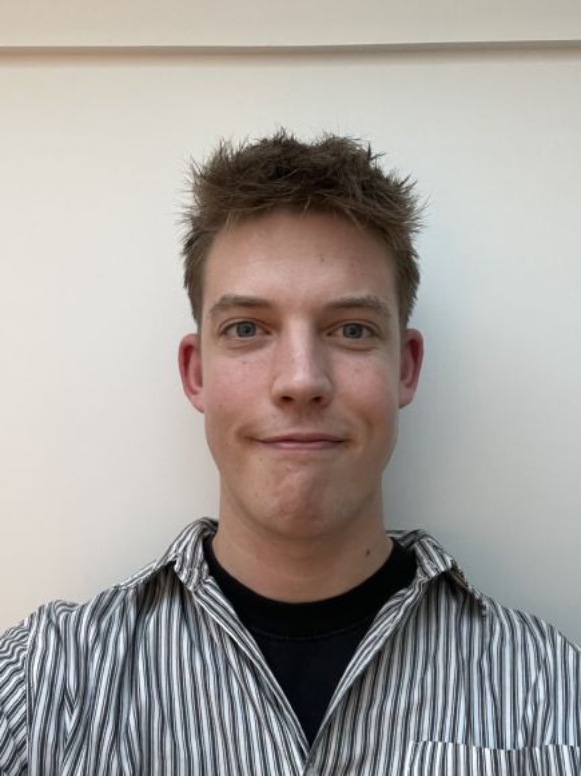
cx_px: 291
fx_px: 695
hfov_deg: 45.4
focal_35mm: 31
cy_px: 377
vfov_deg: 58.4
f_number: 2.2
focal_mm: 2.71
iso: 400
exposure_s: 1/25
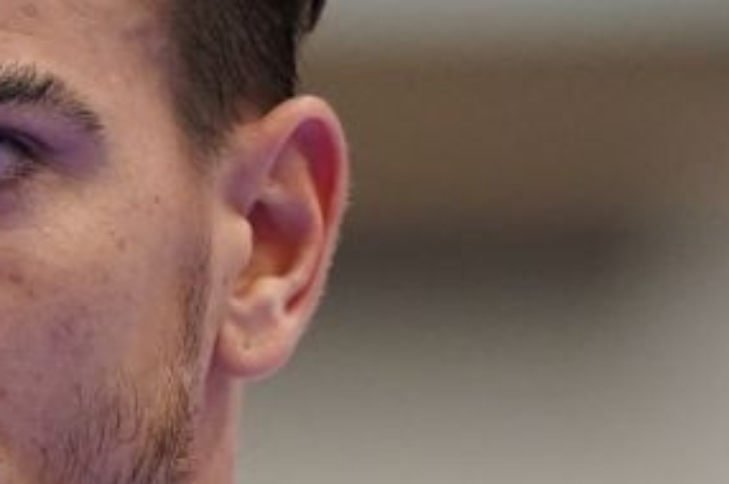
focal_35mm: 2520
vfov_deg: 0.5
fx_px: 50971
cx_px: -426
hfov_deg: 0.8
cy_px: 876
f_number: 2.8
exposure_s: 1/400
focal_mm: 400
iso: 1600
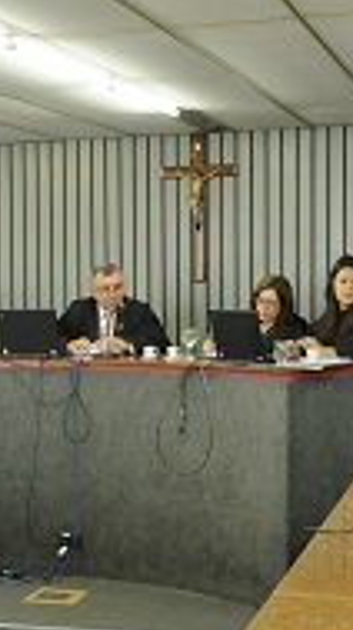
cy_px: 355
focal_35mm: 73
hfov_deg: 16.4
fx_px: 1217
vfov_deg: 29.0
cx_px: 70
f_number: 5.6
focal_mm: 22
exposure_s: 1/50
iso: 1600
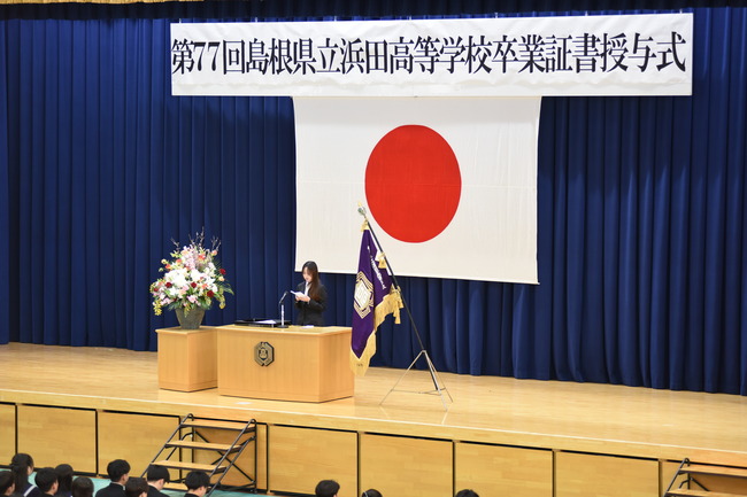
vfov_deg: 11.4
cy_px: 248
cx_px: 374
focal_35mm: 120
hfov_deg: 17.1
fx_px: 2489
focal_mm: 120
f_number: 2.8
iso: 1100
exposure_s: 1/125
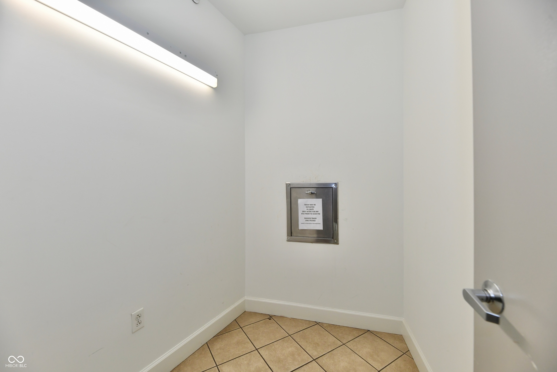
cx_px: 278
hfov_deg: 104.3
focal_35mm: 14
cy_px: 186
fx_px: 217
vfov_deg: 81.2
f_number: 6.3
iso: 640
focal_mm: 14
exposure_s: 1/60
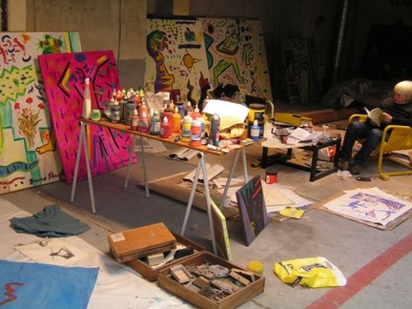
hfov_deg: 42.9
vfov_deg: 32.8
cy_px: 134
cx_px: 192
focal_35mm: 44
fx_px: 524
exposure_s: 1/40
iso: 125
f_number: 2.8
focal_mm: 6.3
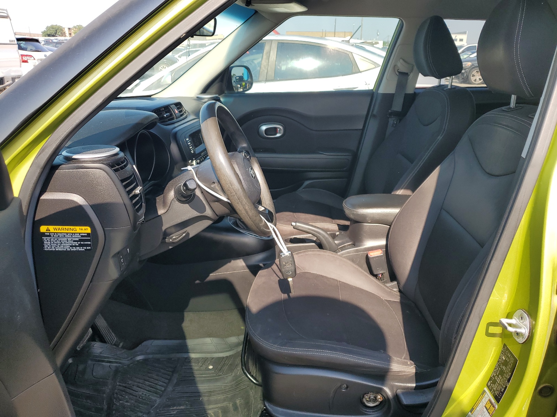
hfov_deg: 67.3
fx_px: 418
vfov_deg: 53.1
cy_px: 208
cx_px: 278
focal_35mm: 26
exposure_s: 1/714
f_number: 1.5
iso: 50
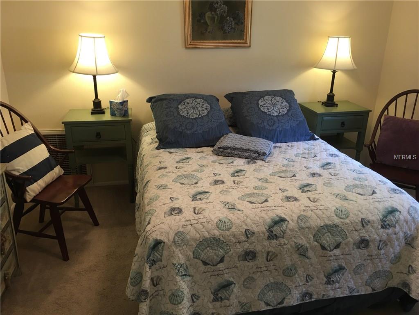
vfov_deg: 48.2
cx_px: 210
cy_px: 158
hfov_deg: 61.7
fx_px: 351
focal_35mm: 29
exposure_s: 1/17
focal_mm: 4.15
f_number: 2.2
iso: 50
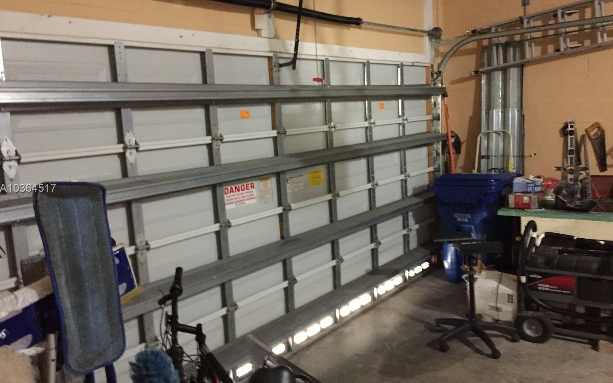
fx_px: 518
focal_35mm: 31
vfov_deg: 40.6
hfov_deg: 61.2
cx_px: 307
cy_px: 189
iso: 640
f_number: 2.2
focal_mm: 4.15
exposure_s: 1/15
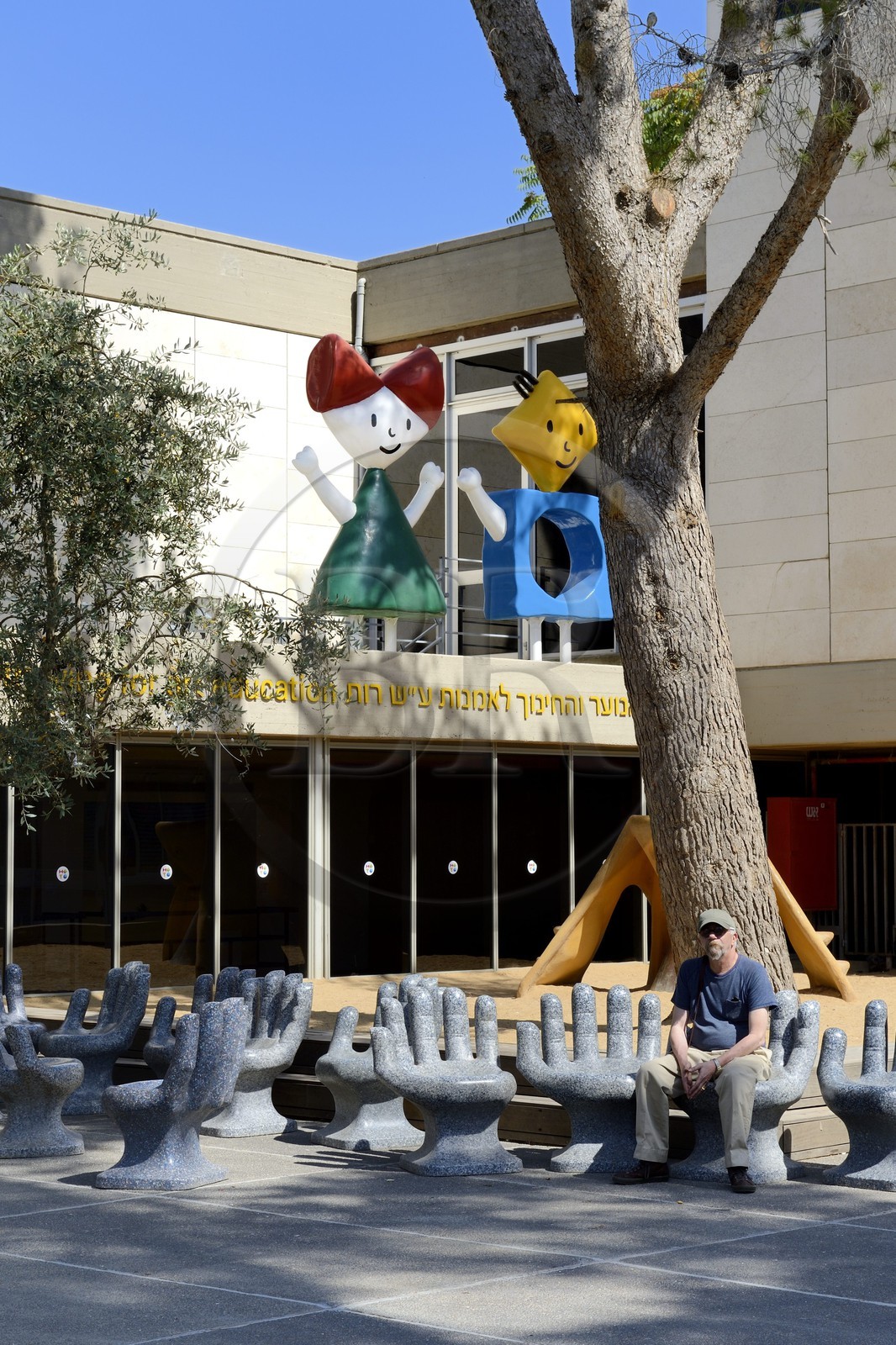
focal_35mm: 70
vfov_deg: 28.8
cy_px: 672
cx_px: 448
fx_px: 2614
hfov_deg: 19.4
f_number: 13
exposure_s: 1/200
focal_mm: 70
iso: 200
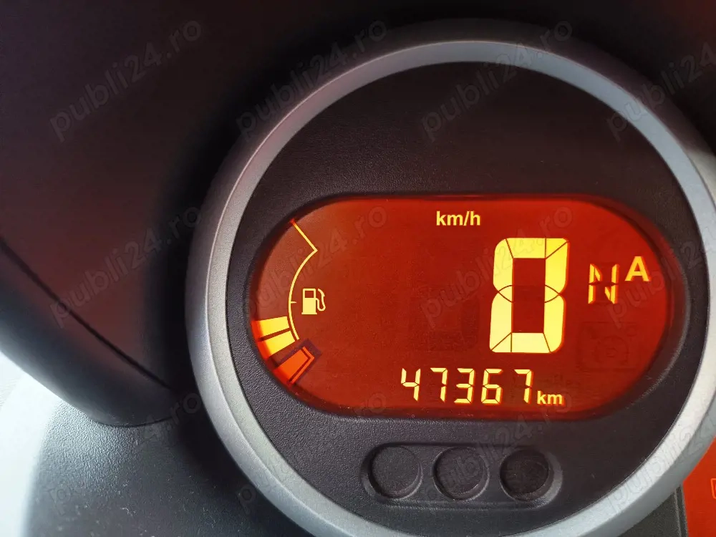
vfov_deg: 56.8
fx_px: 496
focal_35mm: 24
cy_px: 268
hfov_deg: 71.6
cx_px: 358
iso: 536
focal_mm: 5.24
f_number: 1.7
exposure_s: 1/25.1
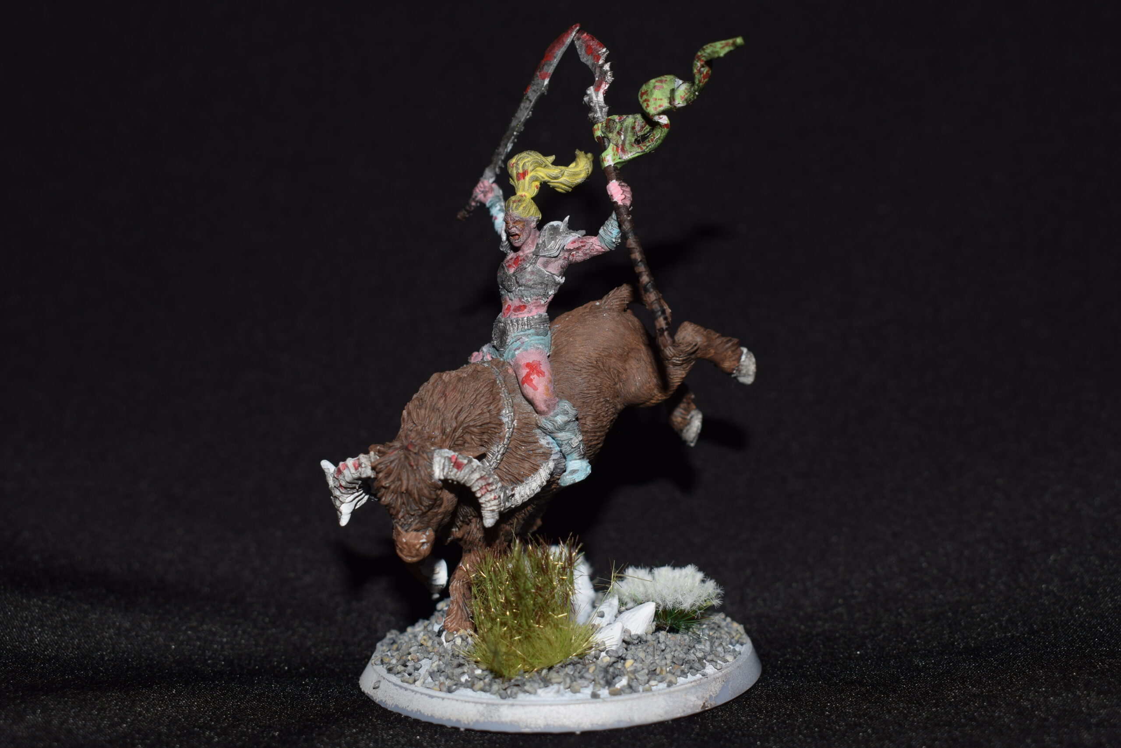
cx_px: 560
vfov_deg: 25.1
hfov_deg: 36.9
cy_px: 374
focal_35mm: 54
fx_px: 1681
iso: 100
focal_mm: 36
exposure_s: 1/60
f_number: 8
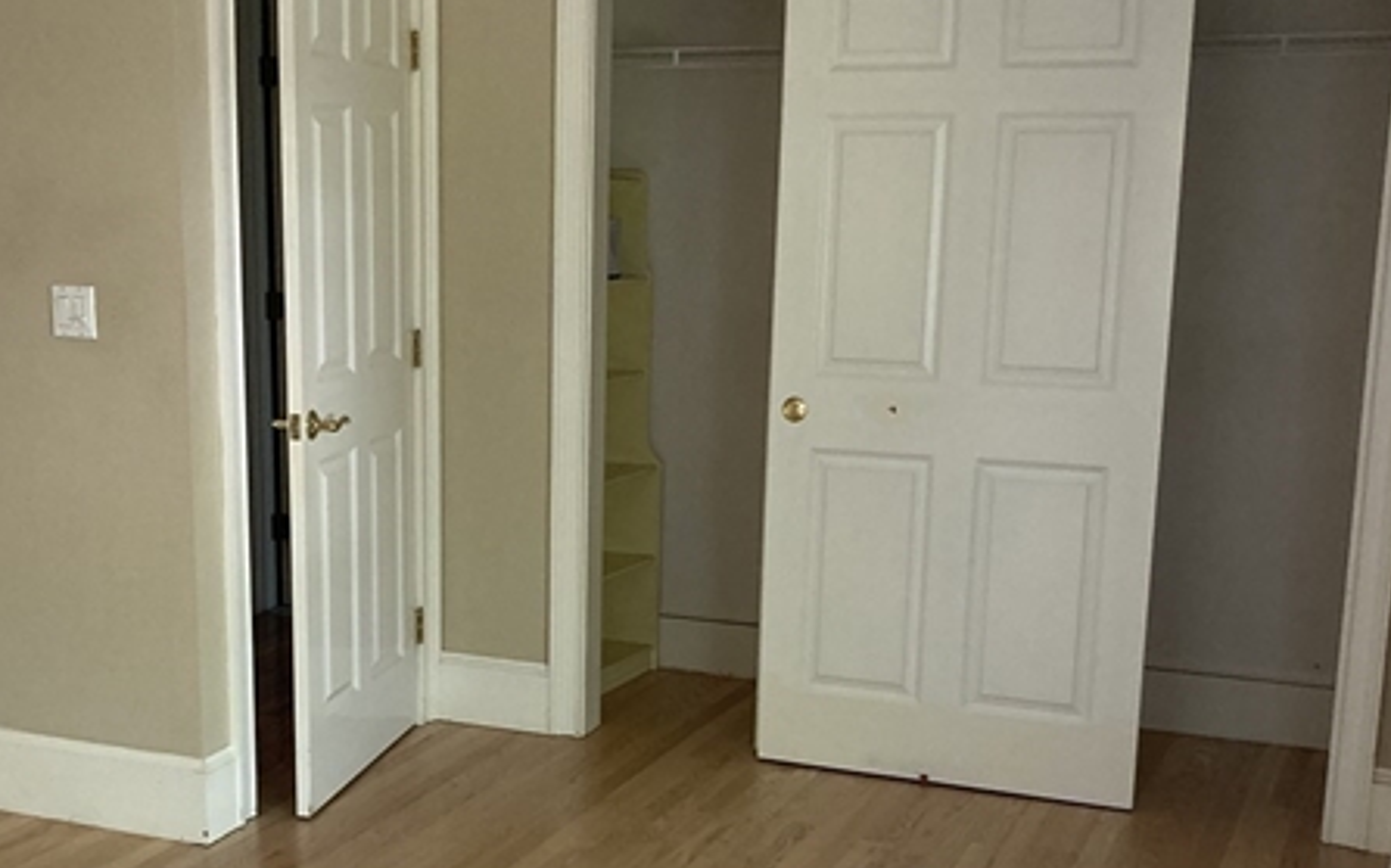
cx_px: 504
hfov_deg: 39.3
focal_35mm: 51
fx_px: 1933
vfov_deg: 25.2
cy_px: 591
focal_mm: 3.99
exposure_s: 1/60
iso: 160
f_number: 1.8
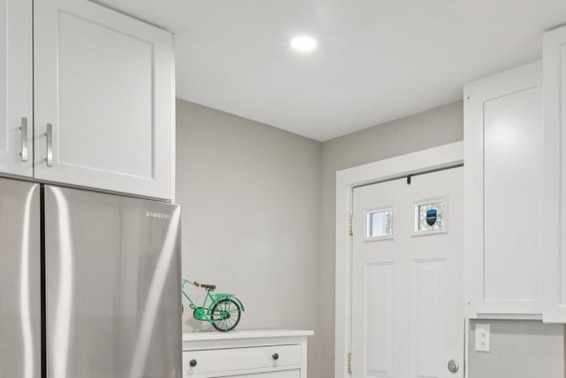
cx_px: 427
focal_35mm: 36
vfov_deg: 35.4
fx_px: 566
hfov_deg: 50.8
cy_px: 317
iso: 400
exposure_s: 1/10
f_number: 8
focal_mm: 16
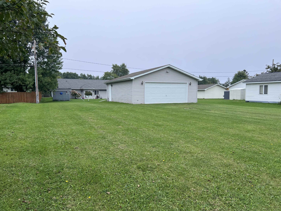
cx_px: 140
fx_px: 211
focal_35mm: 26
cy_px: 106
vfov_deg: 53.1
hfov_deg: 67.3
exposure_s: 1/1377
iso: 50
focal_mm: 5.7
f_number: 1.5
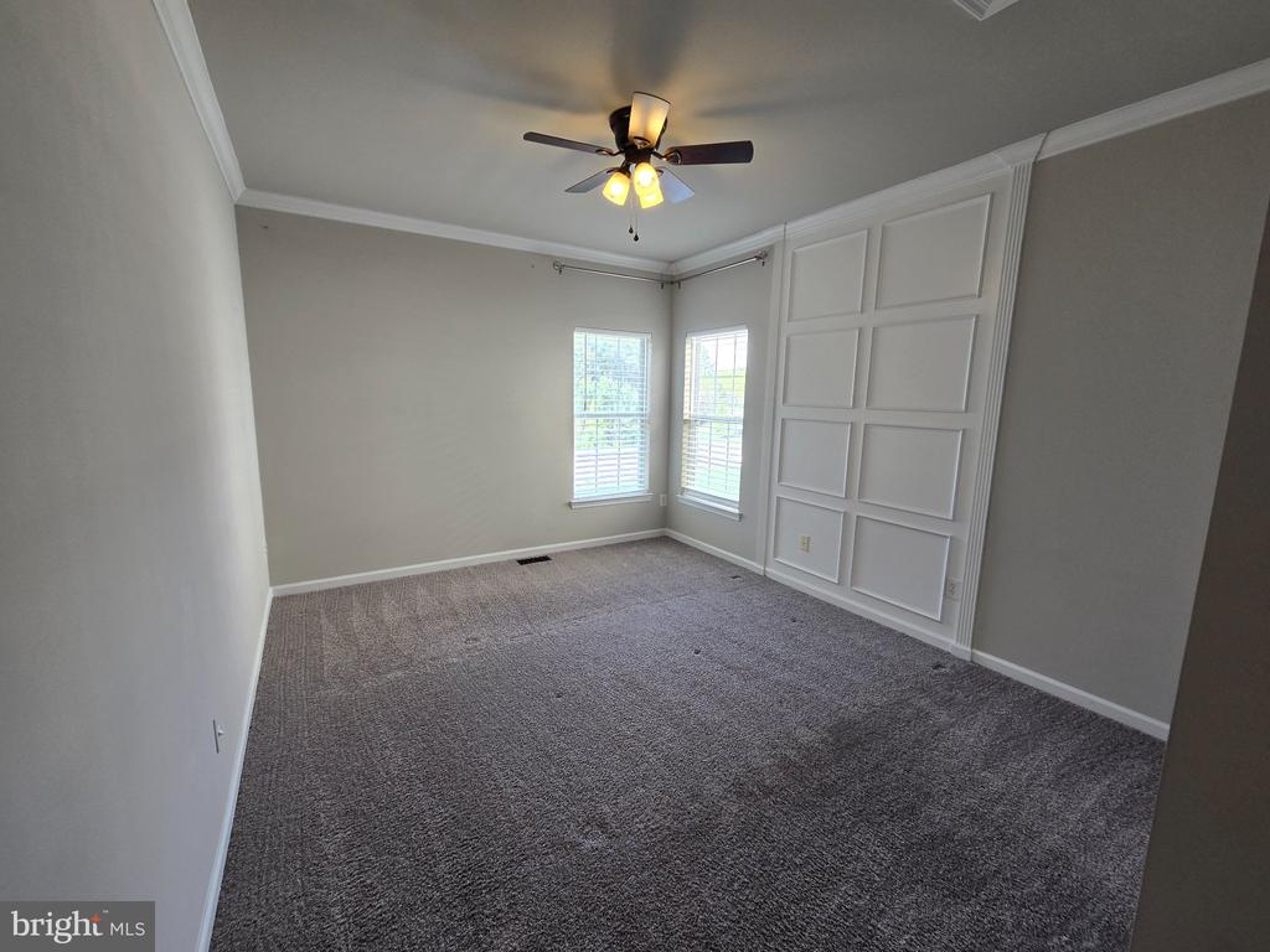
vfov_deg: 89.9
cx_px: 635
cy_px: 476
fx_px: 477
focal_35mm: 13
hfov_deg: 106.2
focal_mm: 2.2
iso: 50
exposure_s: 1/60
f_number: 2.2
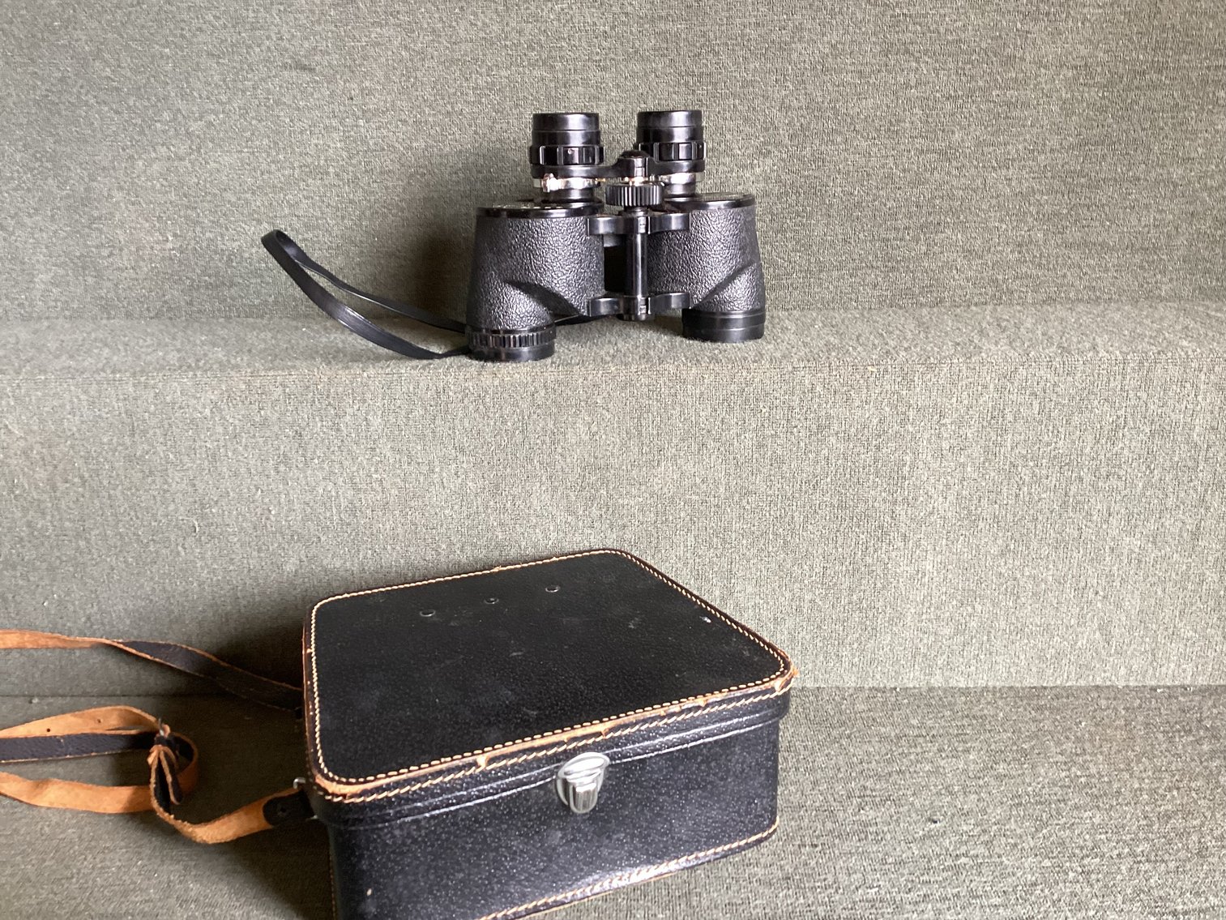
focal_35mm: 31
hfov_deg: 58.3
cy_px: 460
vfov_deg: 45.4
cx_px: 613
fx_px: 1098
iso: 200
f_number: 2.4
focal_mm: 3.3
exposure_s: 1/50
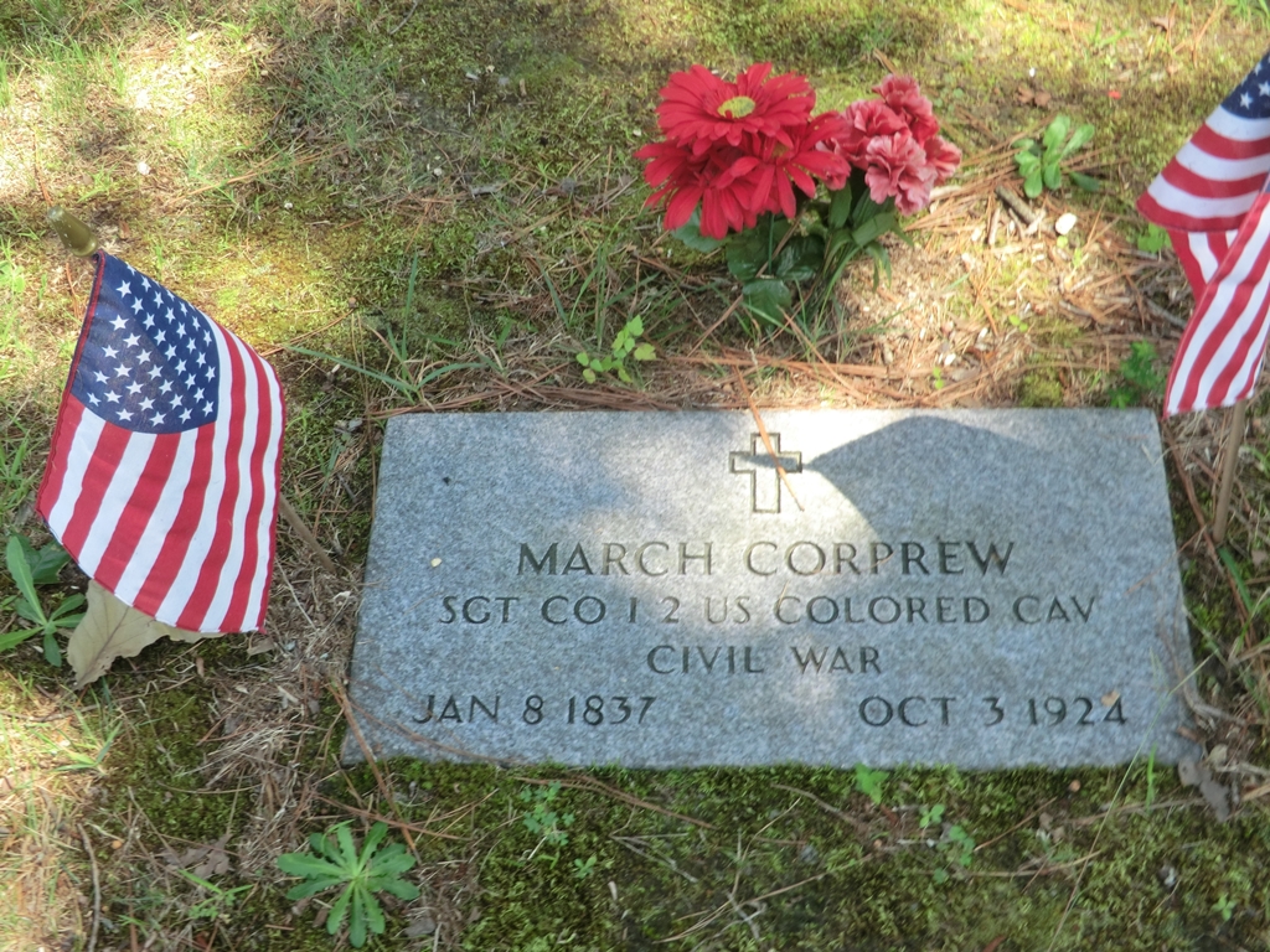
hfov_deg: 40.4
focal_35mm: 47
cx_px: 635
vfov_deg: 30.9
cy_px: 476
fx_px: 1724
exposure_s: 1/60
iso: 80
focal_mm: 8.4
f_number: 4
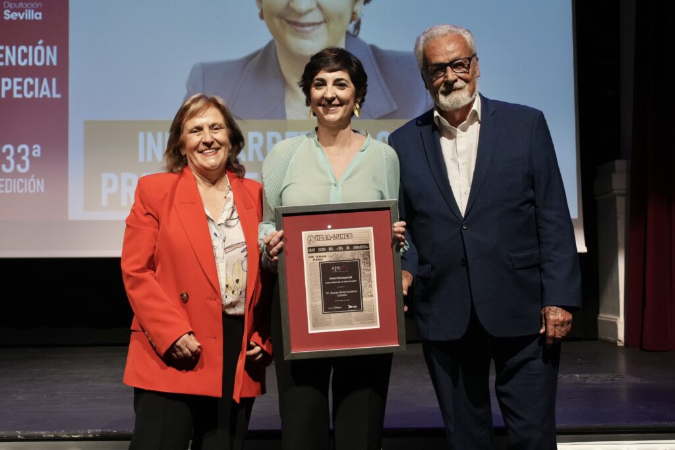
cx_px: 338
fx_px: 956
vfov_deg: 26.5
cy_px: 225
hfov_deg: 38.9
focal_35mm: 51
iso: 1250
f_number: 5
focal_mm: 34
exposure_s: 1/160
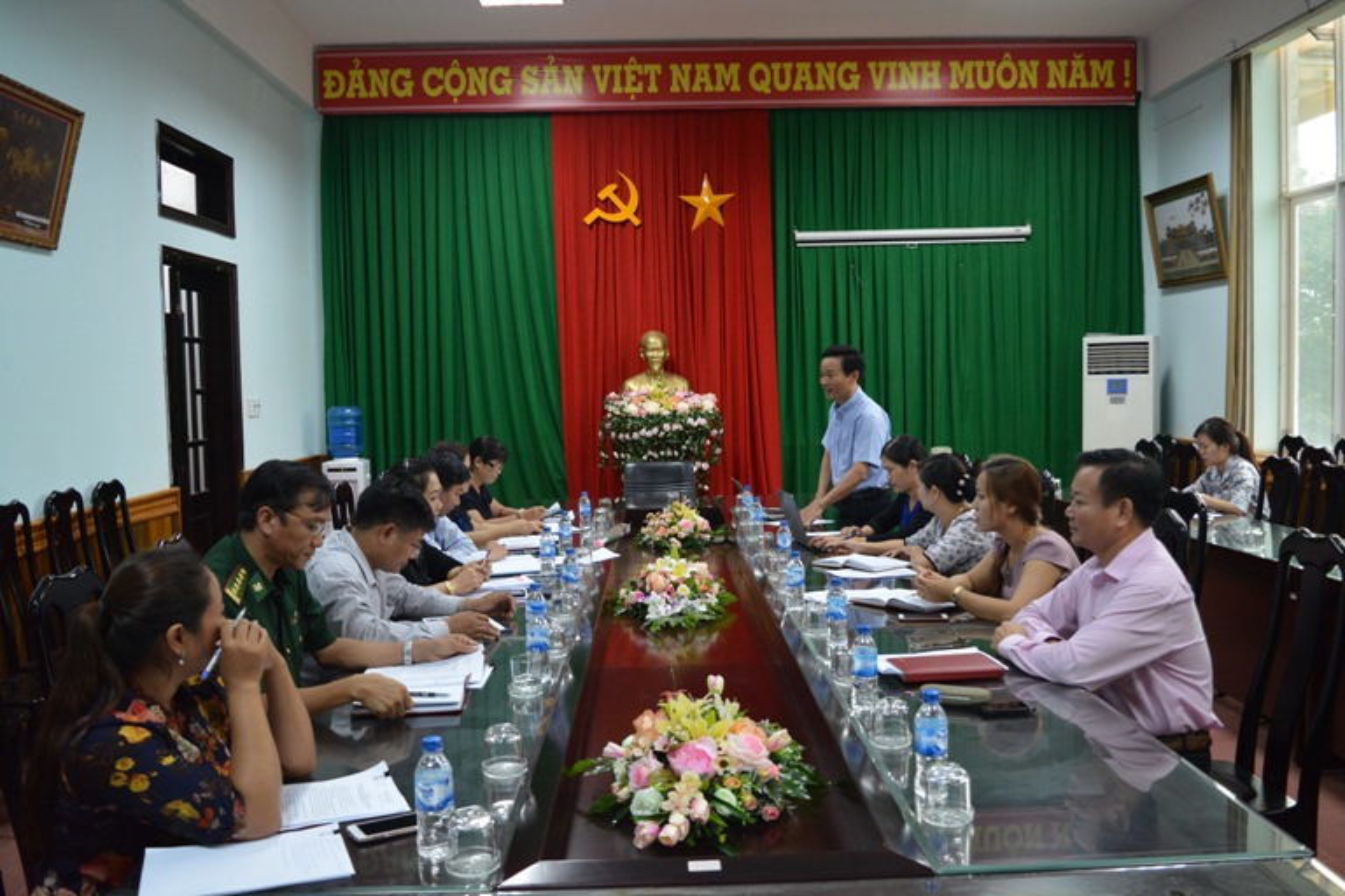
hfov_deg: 57.2
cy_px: 448
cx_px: 672
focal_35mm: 33
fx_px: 1233
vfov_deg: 40.0
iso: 1600
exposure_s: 1/60
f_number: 4
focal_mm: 22
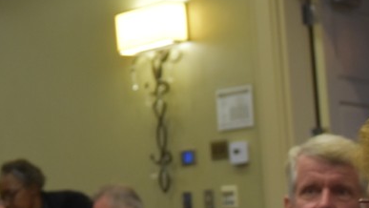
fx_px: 1282
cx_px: 59
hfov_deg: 16.2
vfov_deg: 9.3
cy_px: 52
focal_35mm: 131
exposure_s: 1/60
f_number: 4
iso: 1100
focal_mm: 28
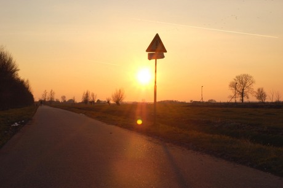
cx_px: 142
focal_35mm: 60
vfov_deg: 22.6
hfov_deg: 33.4
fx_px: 471
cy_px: 94
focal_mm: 40
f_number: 29
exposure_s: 1/30
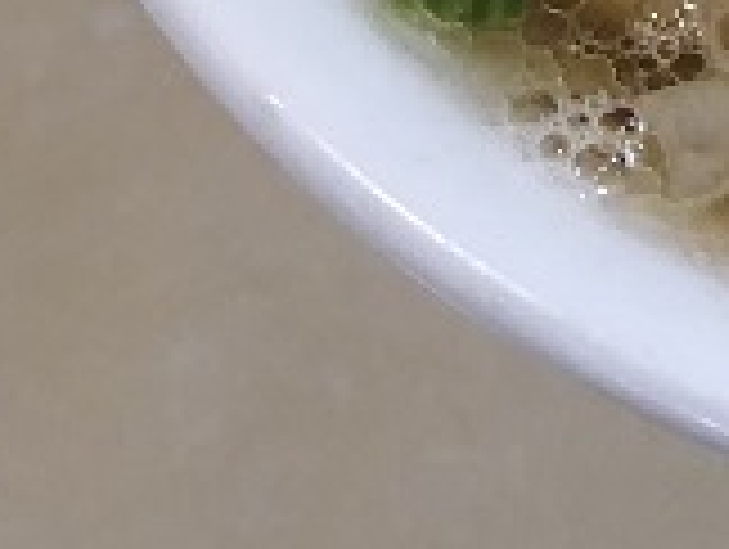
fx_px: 4113
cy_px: -529
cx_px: 1541
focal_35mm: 195
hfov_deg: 9.4
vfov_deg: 7.4
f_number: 1.8
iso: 40
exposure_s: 1/17
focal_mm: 3.99
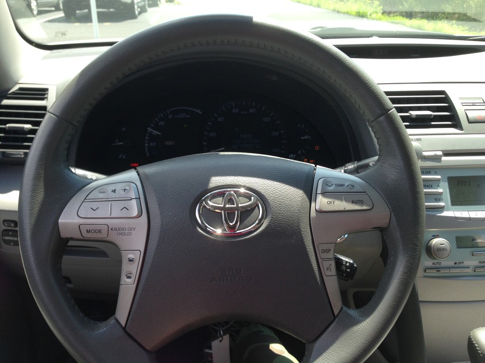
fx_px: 462
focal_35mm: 33
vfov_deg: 42.9
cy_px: 182
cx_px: 242
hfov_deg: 55.4
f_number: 2.4
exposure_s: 1/266
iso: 50
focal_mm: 4.12
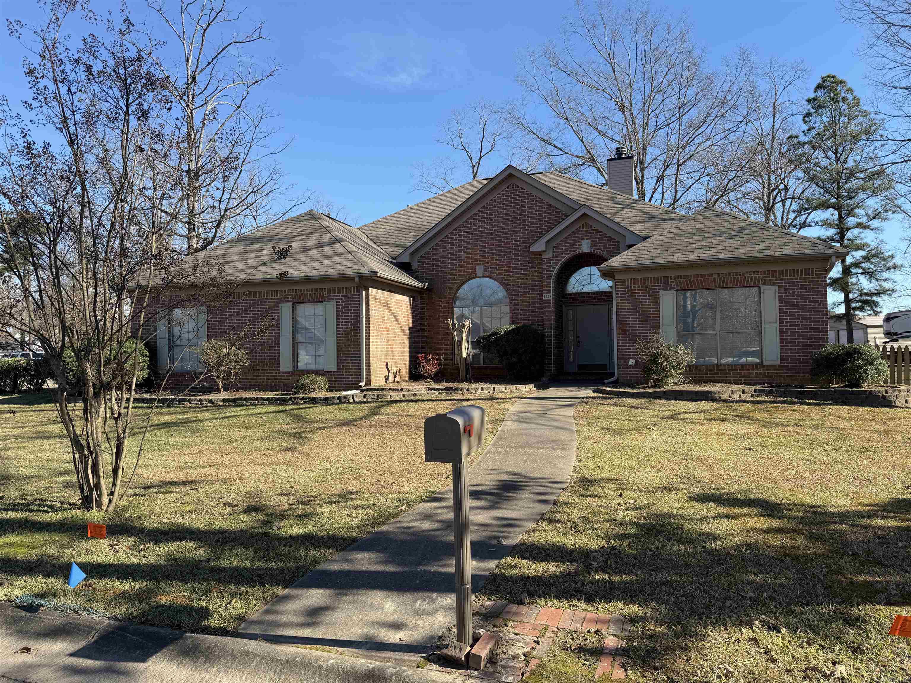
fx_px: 632
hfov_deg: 71.6
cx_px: 456
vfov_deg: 56.8
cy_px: 342
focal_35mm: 24
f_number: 1.78
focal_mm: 6.76
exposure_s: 1/2053
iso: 80
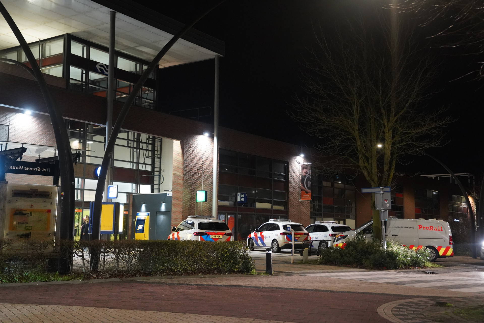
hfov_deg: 44.5
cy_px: 162
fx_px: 592
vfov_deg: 30.5
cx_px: 242
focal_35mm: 44
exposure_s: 1/80
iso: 10000
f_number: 3.2
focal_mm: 44
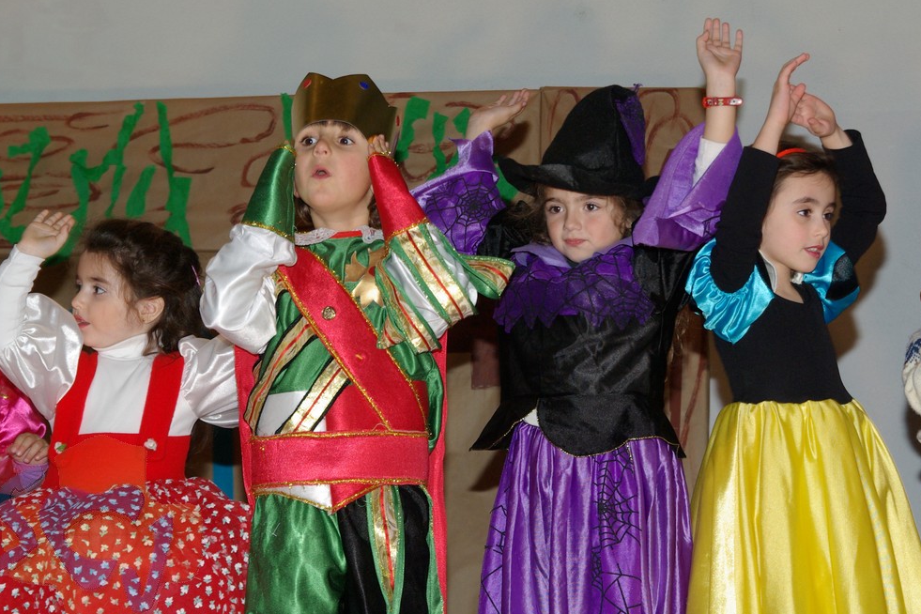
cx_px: 545
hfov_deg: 20.8
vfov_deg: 14.0
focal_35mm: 98
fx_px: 2507
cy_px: 308
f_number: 5.6
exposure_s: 1/60
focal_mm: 50
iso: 400
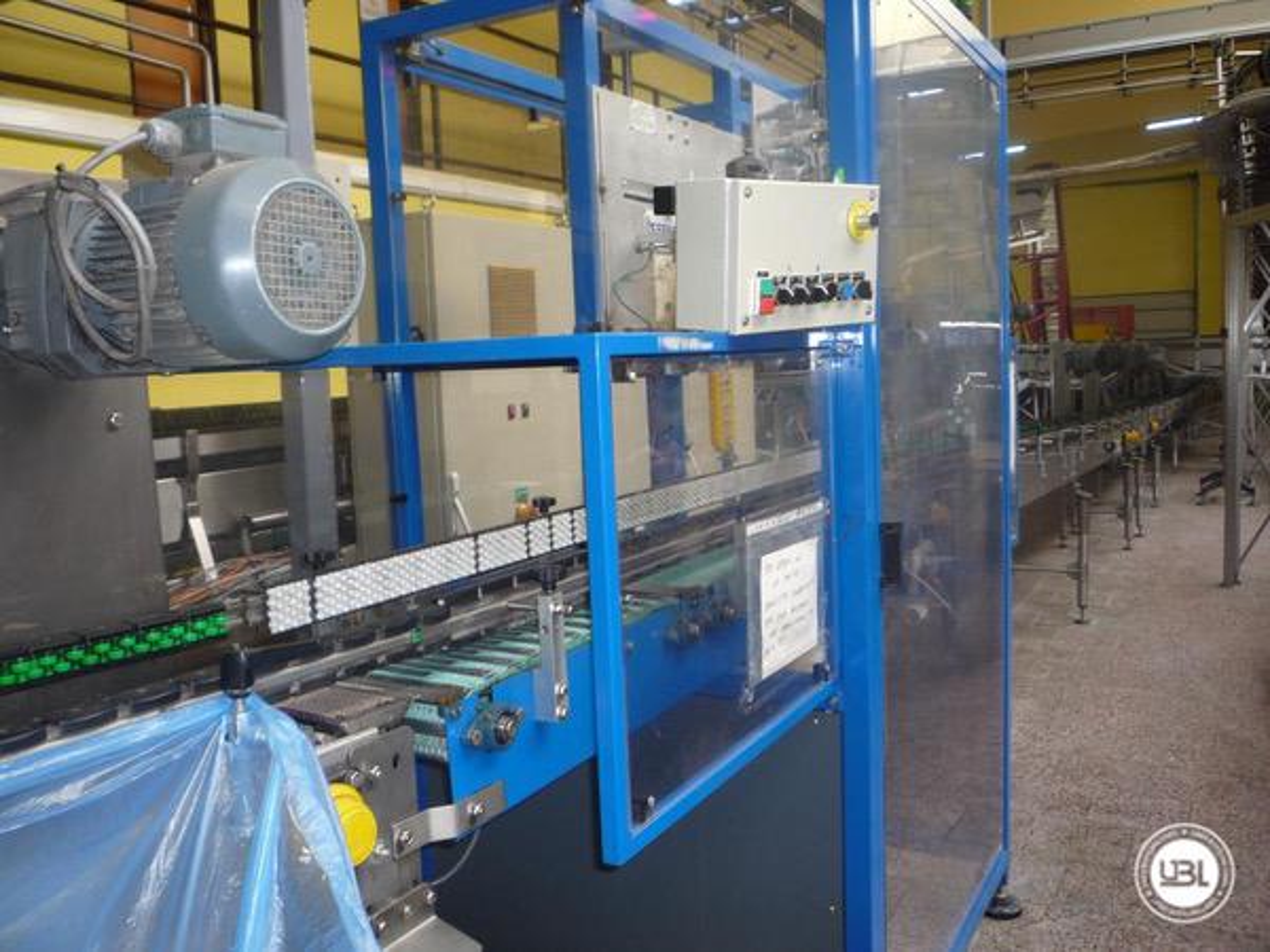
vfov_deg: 46.8
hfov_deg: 60.0
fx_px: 1101
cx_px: 635
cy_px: 476
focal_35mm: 30
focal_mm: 5.2
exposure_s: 1/30
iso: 125
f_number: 3.3
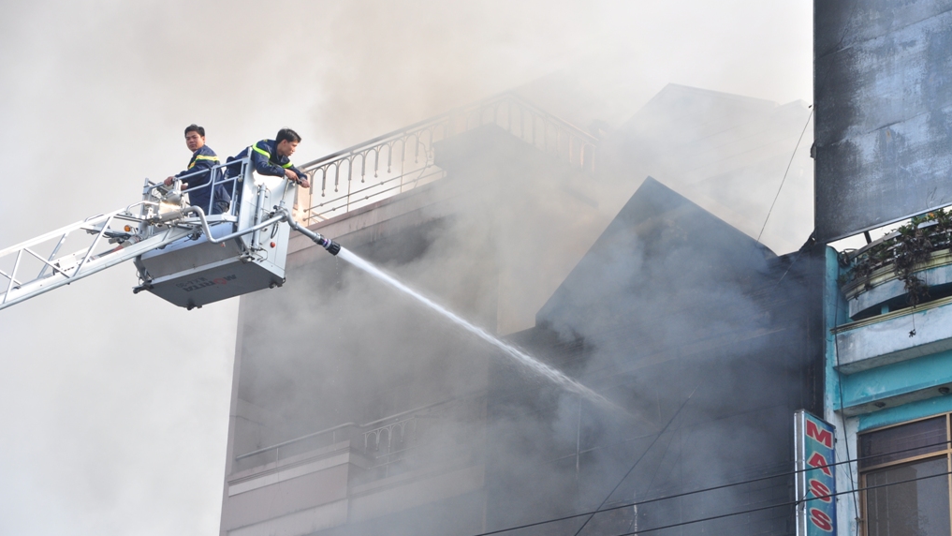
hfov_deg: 18.1
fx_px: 2992
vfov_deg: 10.2
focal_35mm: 119
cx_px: 477
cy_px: 297
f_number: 5.3
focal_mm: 75
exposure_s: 1/320
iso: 250
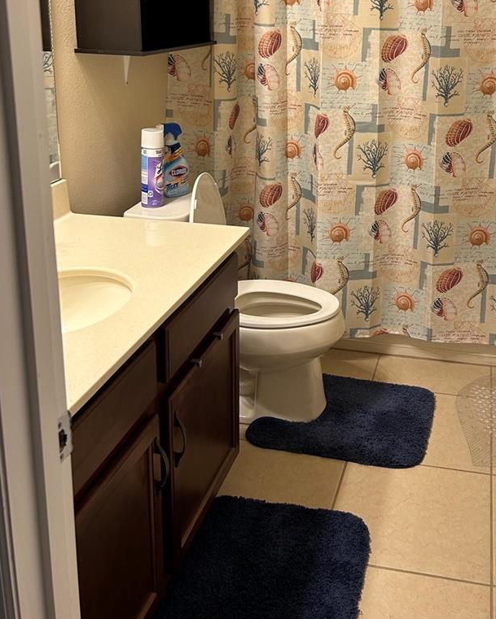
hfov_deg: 36.9
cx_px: 338
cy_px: 177
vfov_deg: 44.7
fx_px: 734
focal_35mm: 40
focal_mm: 5.7
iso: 80
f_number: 1.5
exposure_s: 1/60
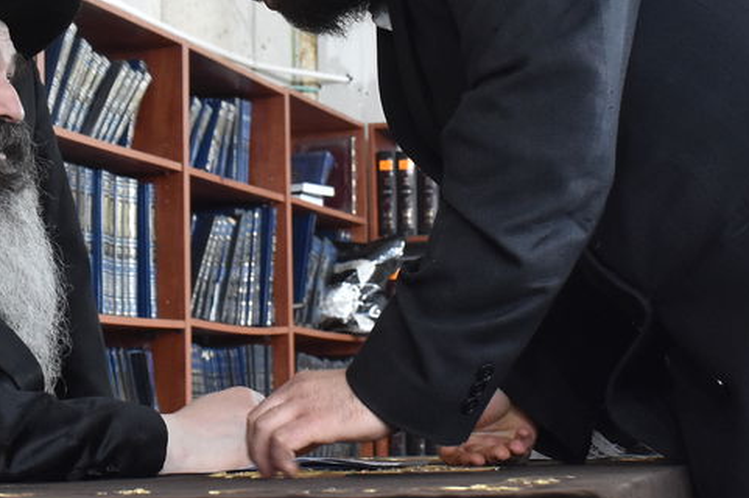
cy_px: 89
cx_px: 290
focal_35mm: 100
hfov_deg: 20.3
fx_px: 2089
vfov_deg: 13.5
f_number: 5.6
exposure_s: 1/100
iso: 2000
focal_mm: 23
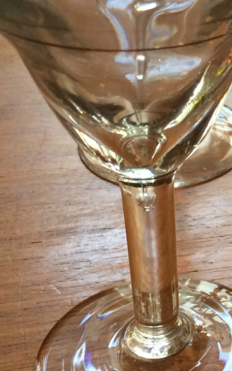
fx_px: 891
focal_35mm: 88
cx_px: 410
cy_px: 110
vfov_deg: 23.4
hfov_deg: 13.4
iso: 50
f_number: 2.2
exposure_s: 1/30
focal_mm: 4.12
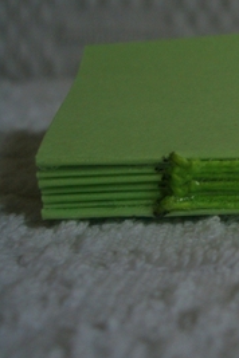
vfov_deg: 23.6
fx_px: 856
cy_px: 160
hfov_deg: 15.3
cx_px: 295
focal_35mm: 86
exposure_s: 1/20
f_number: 3.1
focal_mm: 8.2
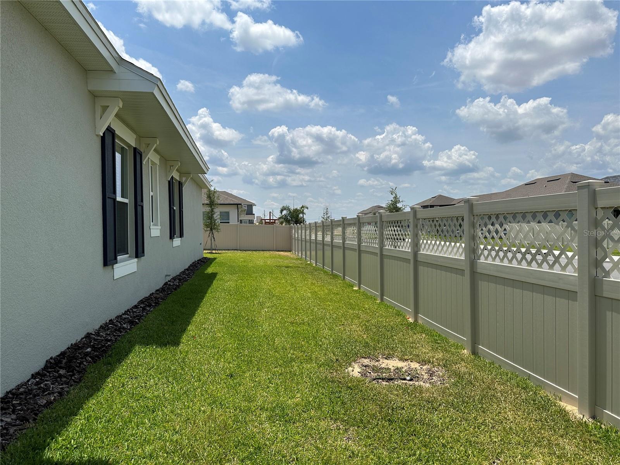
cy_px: 232
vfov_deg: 56.8
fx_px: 430
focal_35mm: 24
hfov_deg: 71.6
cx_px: 310
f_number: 1.78
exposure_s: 1/8197
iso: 80
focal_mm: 6.86
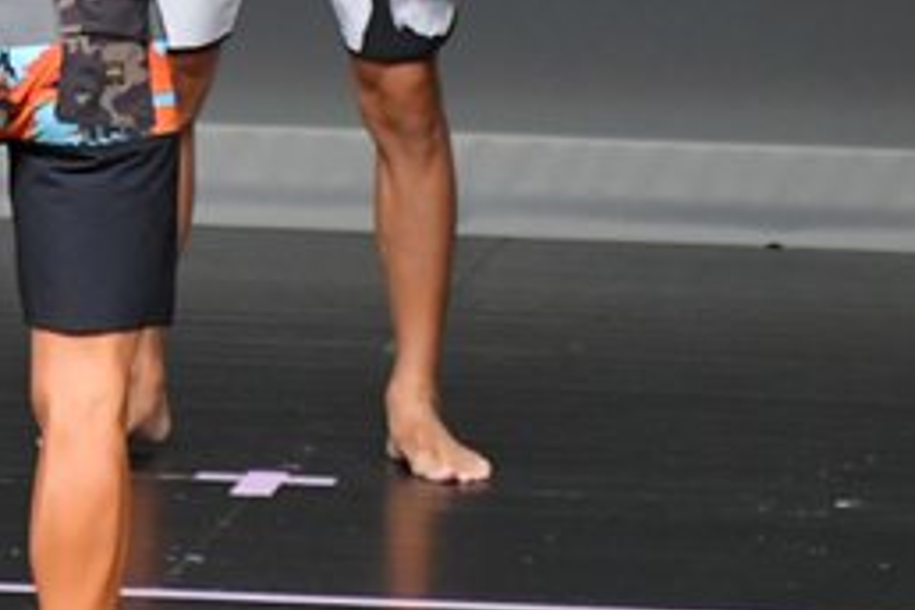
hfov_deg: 2.0
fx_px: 26304
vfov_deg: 1.3
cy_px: 32
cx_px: 147
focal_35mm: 1035
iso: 4000
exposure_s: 1/400
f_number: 5.6
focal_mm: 230
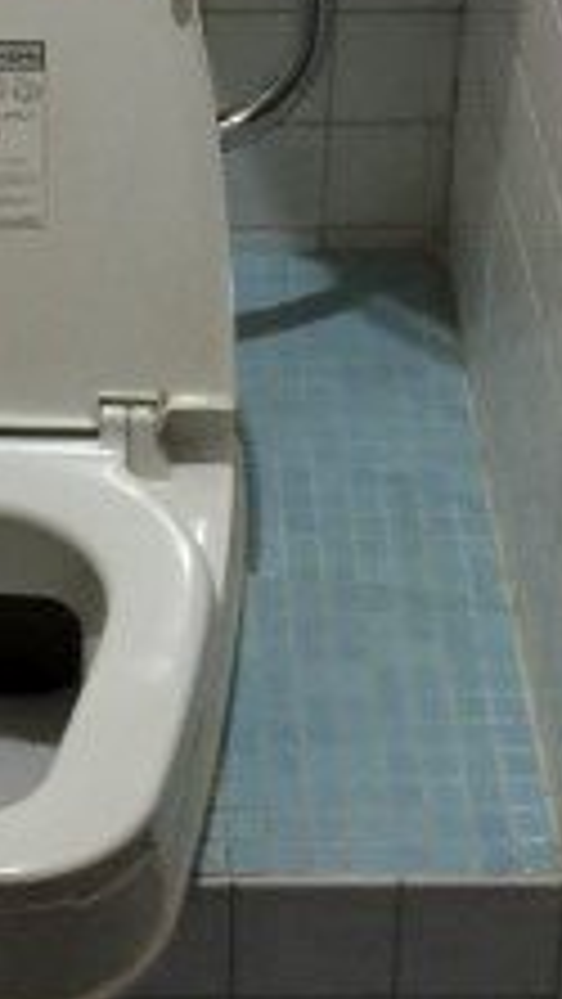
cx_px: 135
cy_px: 148
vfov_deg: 23.0
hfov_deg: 13.3
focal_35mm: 91
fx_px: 2409
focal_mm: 4.15
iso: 250
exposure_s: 1/30
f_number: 2.2
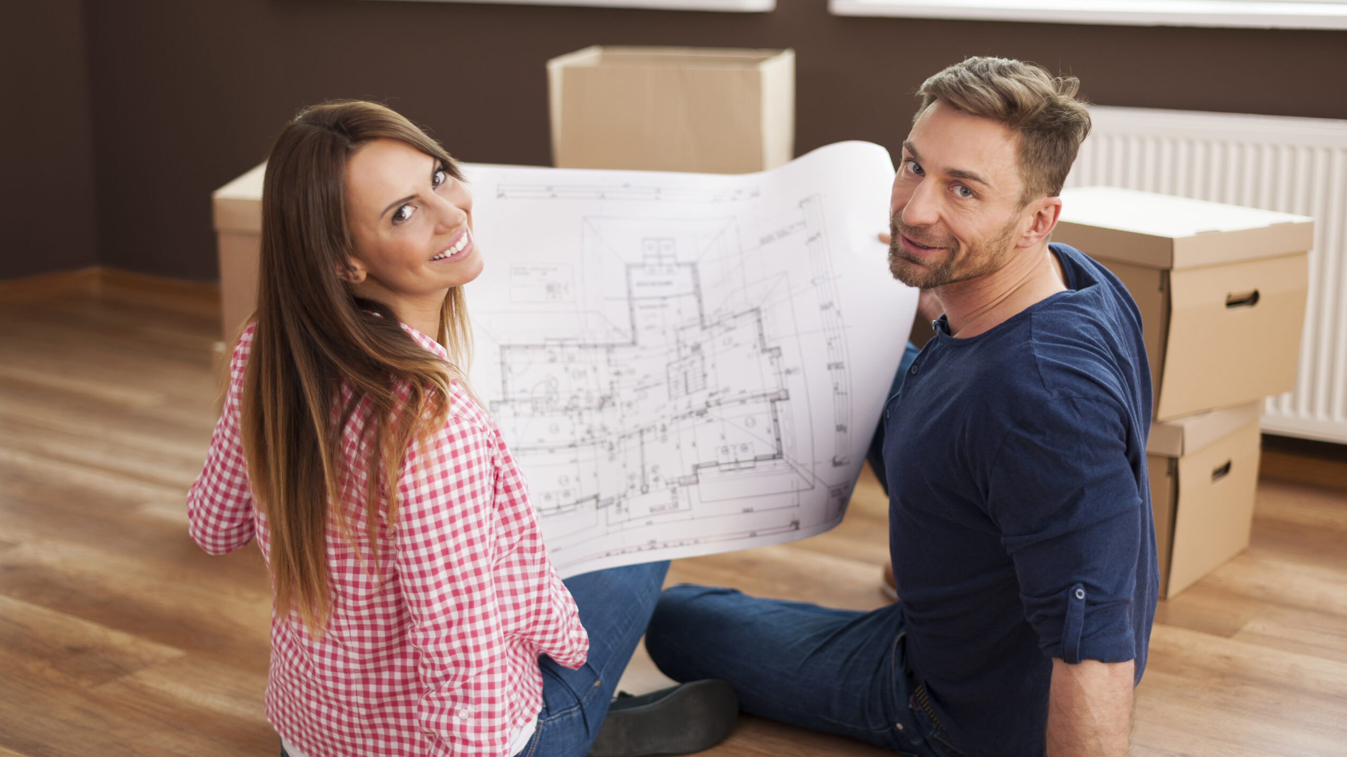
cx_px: 680
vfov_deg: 22.6
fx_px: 1893
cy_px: 371
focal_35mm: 53
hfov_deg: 39.2
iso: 100
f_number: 2
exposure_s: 1/100
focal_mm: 50
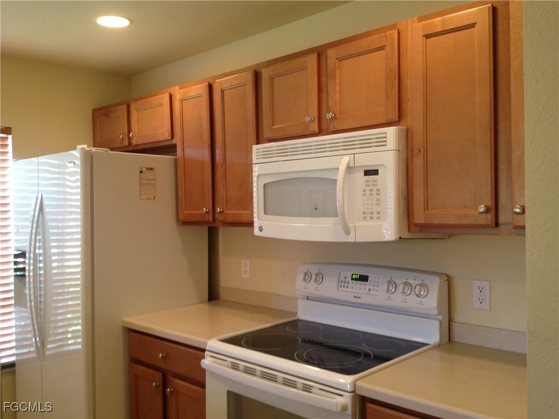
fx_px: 565
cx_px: 280
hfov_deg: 52.6
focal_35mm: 35
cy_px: 210
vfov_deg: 40.7
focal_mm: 4.28
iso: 100
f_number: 2.4
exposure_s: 1/20
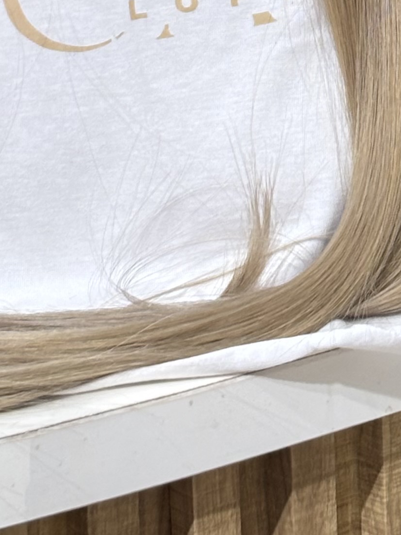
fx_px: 2951
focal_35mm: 191
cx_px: 276
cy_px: -243
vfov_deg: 10.1
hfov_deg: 7.8
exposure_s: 1/100
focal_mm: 5.96
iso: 50
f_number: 1.6
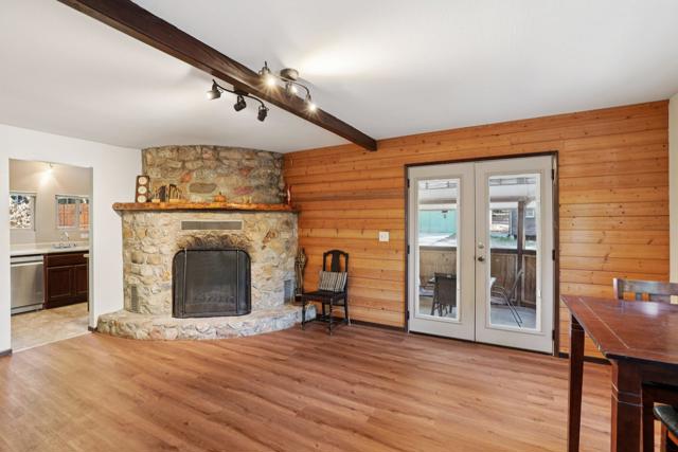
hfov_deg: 96.7
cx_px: 339
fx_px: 301
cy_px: 226
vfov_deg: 73.8
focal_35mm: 16
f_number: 8
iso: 400
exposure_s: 1/2.5
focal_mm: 16
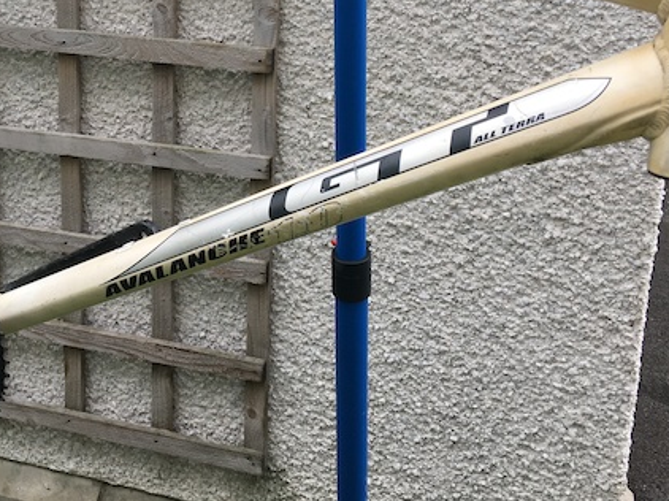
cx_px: 173
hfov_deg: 34.3
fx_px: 1062
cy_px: 130
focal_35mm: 55
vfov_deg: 26.2
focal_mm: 4.15
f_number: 2.2
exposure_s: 1/100
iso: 40
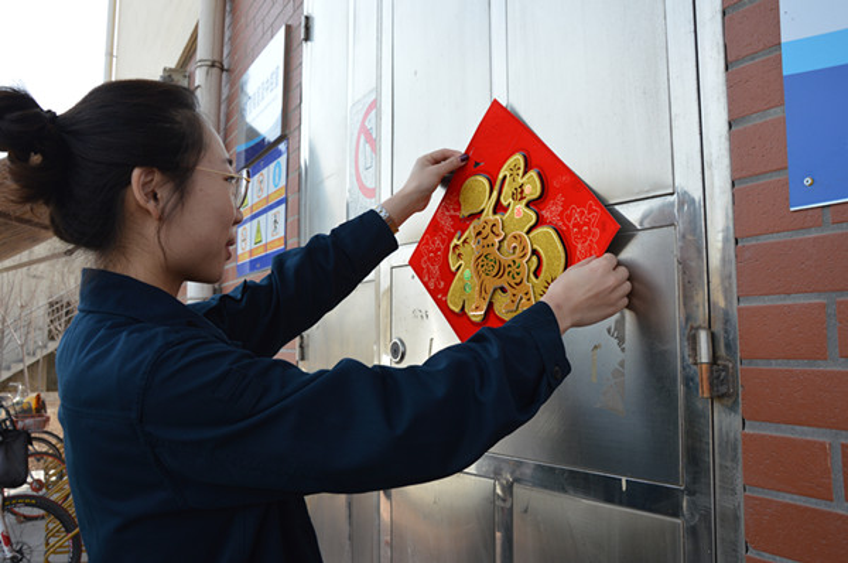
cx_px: 424
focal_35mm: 32
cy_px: 282
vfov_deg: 41.6
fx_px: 741
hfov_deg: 59.6
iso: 100
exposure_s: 1/125
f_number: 5.6
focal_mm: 21
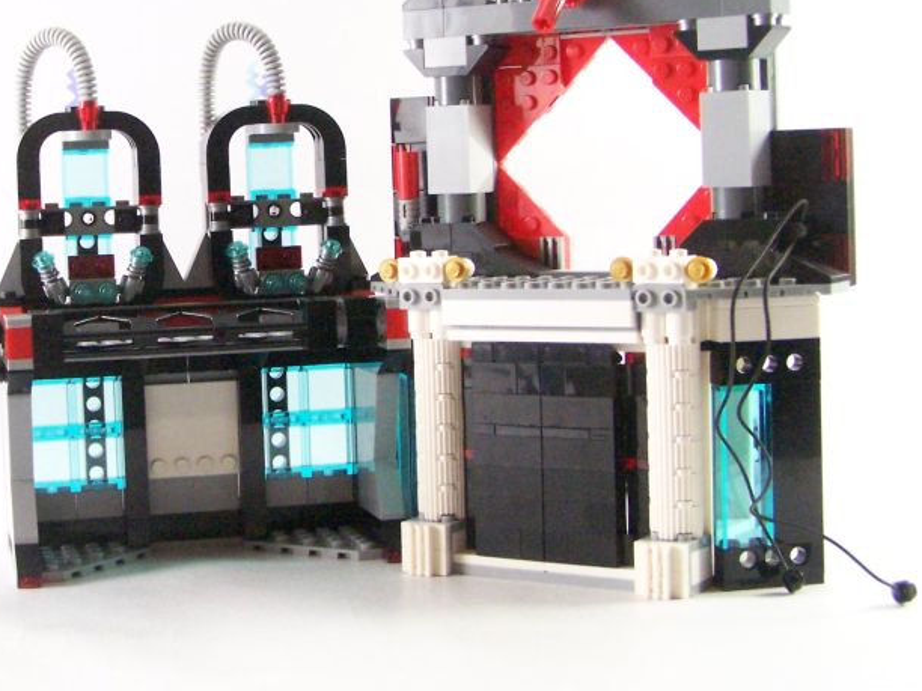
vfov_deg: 20.4
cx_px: 243
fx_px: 1918
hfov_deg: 26.7
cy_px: 233
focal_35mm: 72
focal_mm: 7.1
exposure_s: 1/60
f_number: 3.6
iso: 400
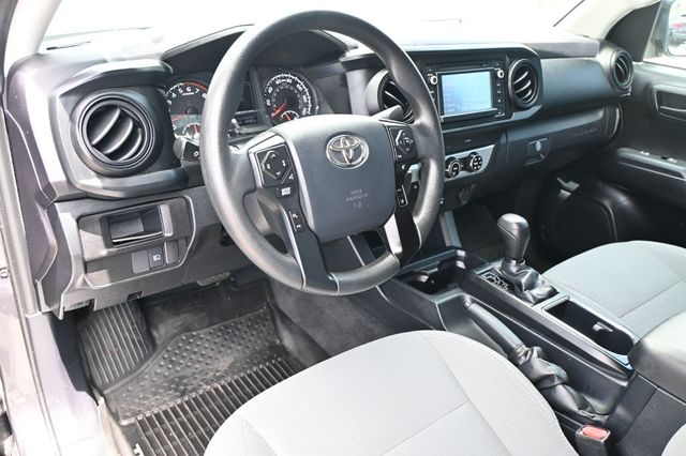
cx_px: 343
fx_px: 571
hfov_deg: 62.0
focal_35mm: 30
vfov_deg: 43.6
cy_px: 228
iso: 800
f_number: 3.8
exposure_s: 1/125
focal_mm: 20
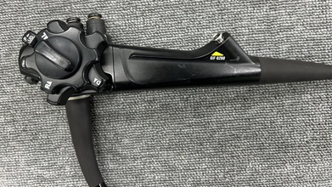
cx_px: 164
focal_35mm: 29
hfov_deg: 66.1
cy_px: 66
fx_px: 255
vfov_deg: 39.8
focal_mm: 5.7
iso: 125
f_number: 1.5
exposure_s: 1/60
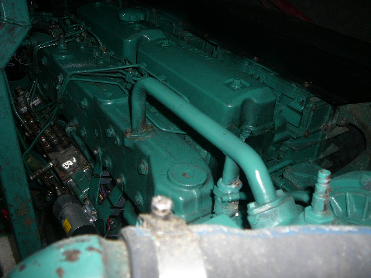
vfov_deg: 40.7
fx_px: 375
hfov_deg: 52.6
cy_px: 139
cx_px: 186
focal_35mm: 35
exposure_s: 1/30
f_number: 2.8
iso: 100
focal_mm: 5.2
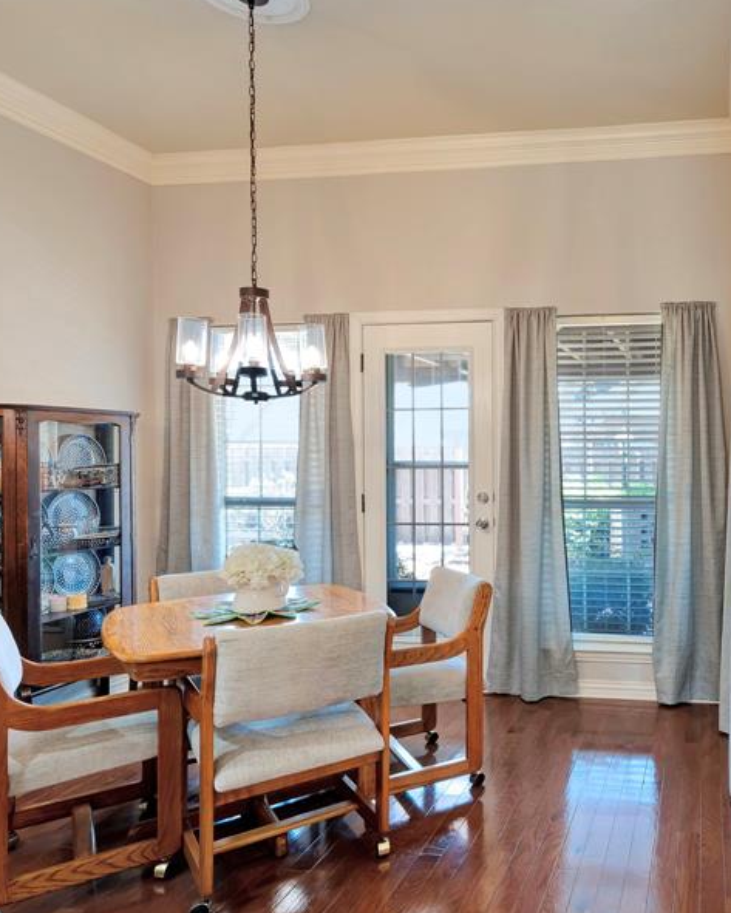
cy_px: 467
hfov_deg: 51.1
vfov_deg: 66.0
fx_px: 703
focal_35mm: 26
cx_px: 597
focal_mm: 16
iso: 160
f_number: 9
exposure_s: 1/3.33
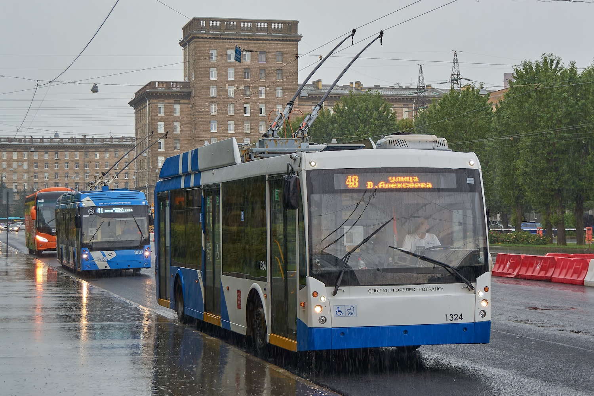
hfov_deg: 29.2
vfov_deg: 19.7
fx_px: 1138
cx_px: 297
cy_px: 198
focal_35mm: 69
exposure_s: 1/160
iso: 250
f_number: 5.6
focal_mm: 46
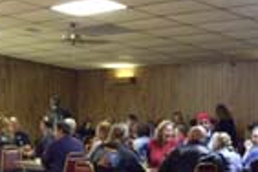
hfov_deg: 20.8
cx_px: 146
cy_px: 188
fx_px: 702
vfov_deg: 13.7
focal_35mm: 98
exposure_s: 1/13
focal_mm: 7.9
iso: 400
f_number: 2.8
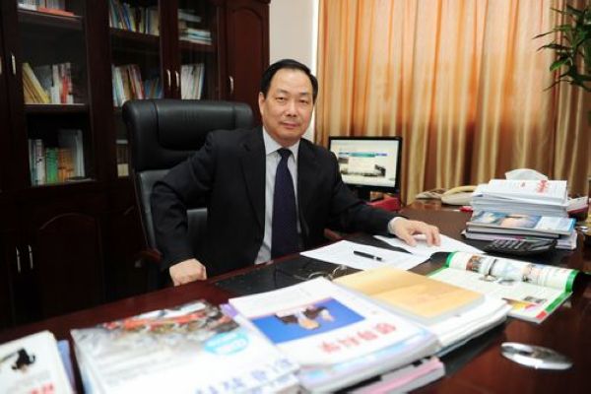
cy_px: 197
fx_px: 476
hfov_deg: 63.7
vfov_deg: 45.0
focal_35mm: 29
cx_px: 296
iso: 400
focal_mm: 29
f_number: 2.8
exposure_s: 1/80
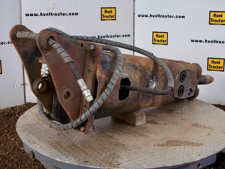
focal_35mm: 58
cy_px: 84
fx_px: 377
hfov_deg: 33.2
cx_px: 112
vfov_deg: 25.2
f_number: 4.9
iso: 80
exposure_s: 1/60
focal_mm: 10.3
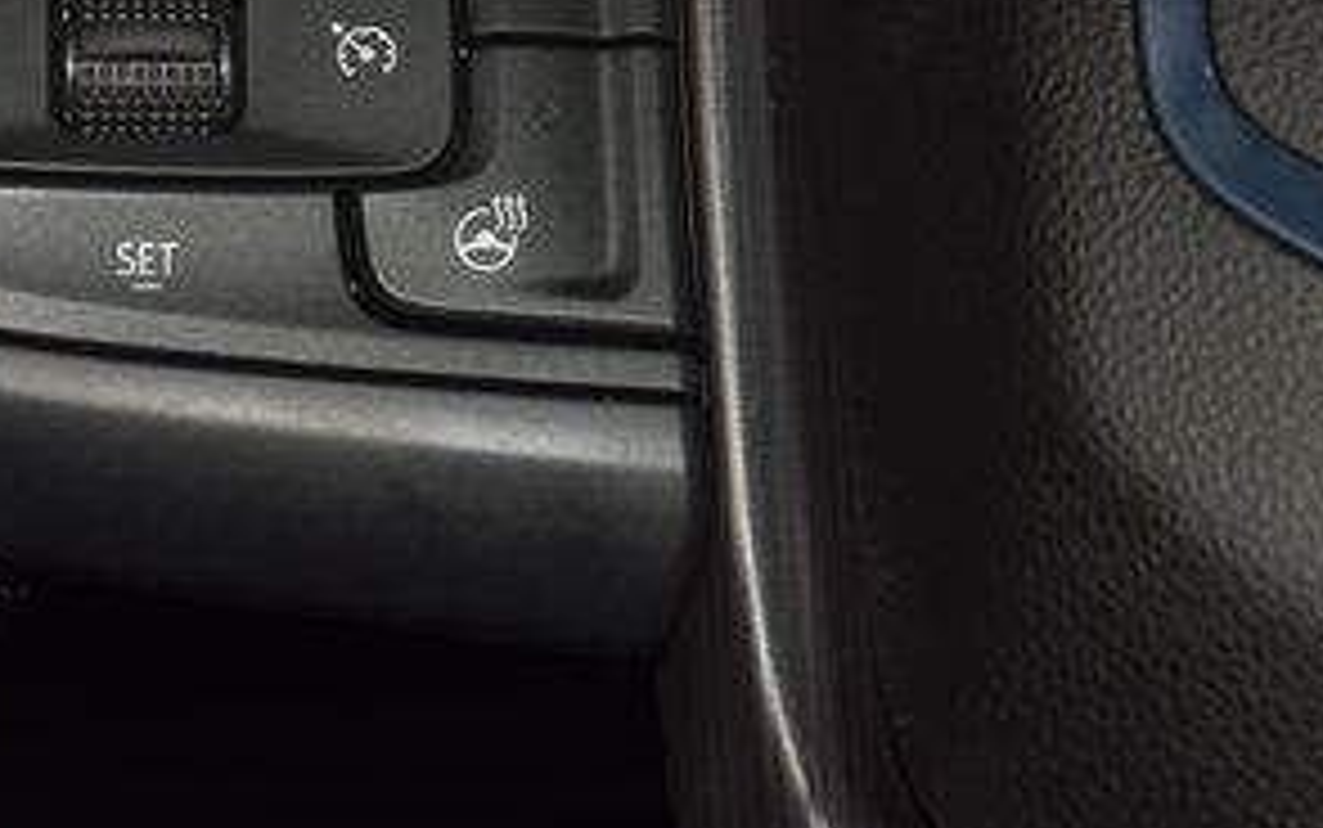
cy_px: 61
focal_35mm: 233
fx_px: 8404
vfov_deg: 5.6
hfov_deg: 9.0
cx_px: 158
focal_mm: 70
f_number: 8
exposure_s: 1/125
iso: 100
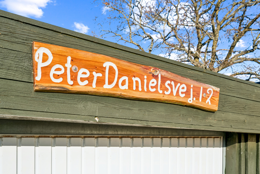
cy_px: 87
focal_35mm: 35
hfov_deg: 54.4
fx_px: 253
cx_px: 130
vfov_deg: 37.9
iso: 64
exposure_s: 1/160
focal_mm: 35
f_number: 8
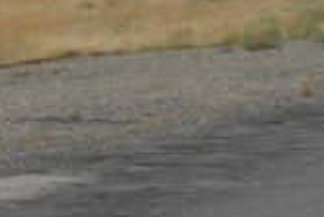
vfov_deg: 2.5
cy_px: -35
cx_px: 88
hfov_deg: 3.8
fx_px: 4909
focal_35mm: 545
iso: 100
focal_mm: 18.1
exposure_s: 1/1000
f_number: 4
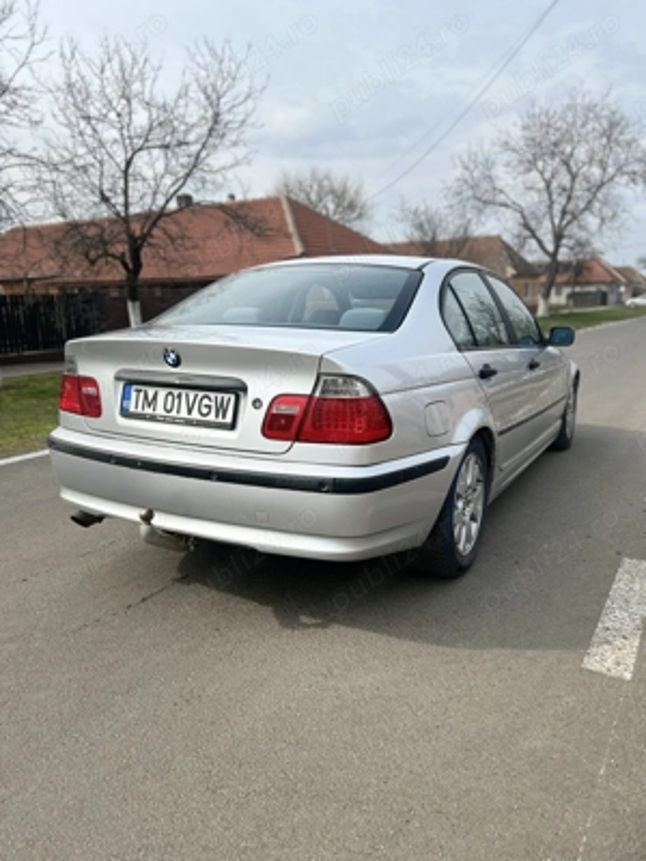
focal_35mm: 26
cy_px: 430
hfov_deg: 53.1
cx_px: 323
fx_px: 647
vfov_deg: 67.3
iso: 50
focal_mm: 5.7
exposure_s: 1/3831
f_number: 1.5
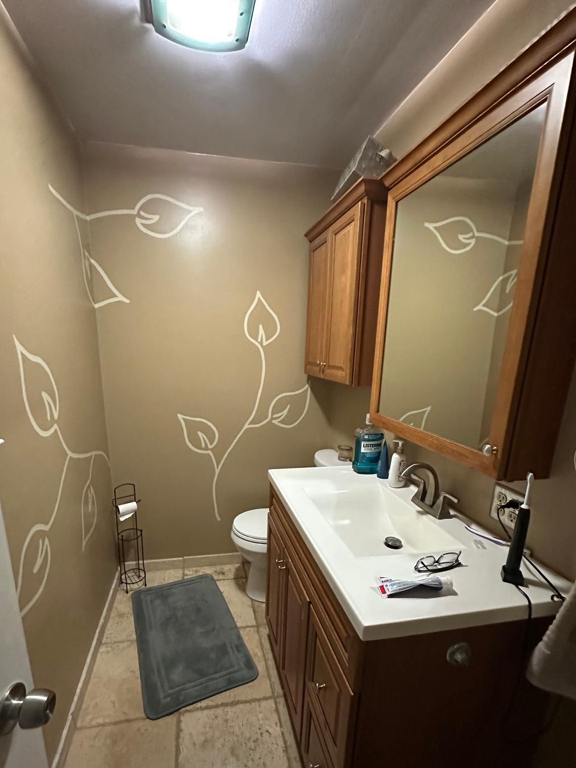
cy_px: 431
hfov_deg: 77.8
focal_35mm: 16
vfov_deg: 94.0
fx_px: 355
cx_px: 255
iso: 1000
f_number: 2.2
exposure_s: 1/60
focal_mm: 2.22
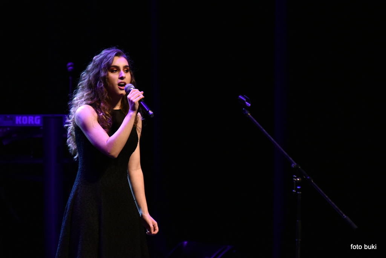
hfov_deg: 10.3
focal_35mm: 200
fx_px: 2147
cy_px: 129
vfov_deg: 6.9
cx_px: 193
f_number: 4.5
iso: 3200
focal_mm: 200
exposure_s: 1/320
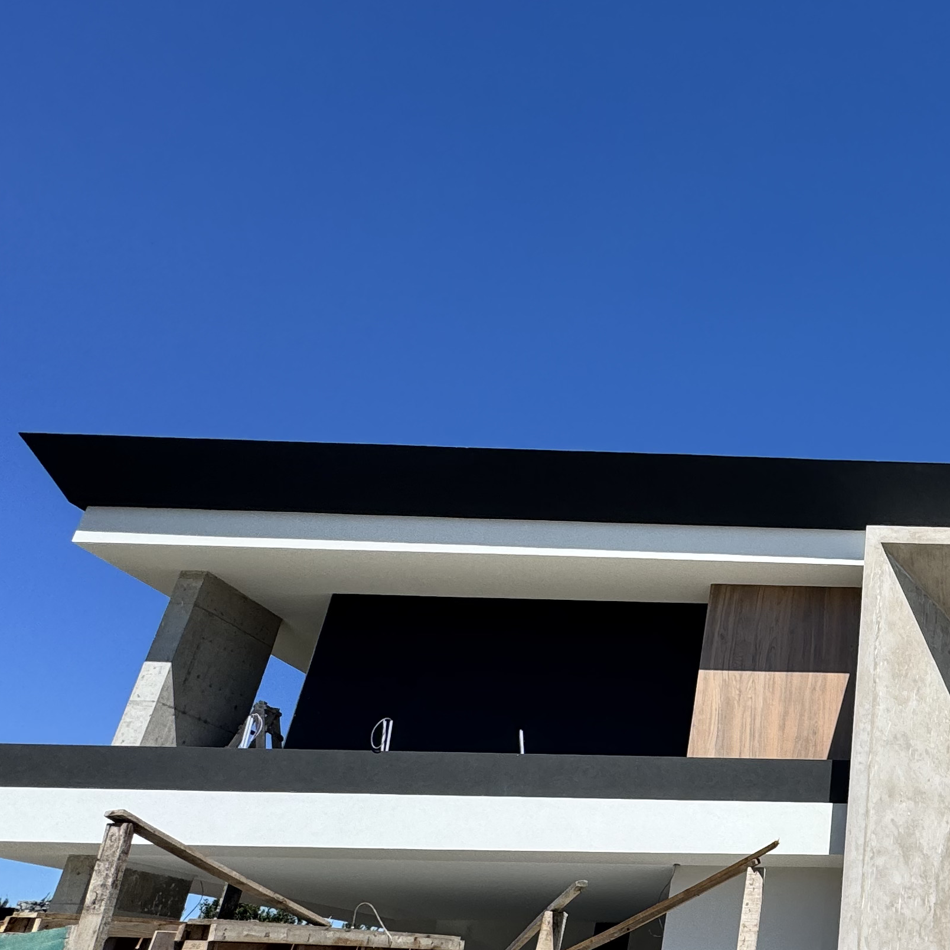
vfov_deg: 51.9
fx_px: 963
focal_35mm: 31
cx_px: 984
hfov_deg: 43.6
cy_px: 602
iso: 50
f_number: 2.2
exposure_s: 1/2028
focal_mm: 2.22
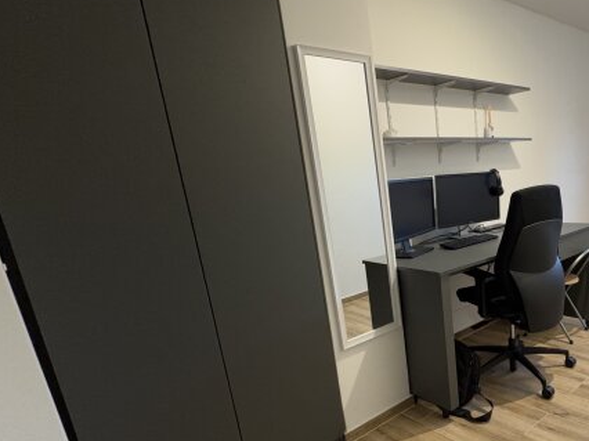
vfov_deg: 54.0
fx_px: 425
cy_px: 285
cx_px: 451
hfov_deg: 64.7
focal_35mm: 25
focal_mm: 2.22
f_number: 2.2
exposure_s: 1/50
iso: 640
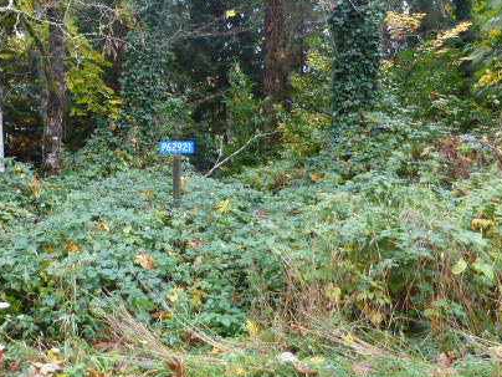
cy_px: 170
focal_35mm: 38
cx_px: 173
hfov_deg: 48.3
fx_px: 551
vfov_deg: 37.7
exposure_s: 1/60
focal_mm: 4.3
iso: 160
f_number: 3.3
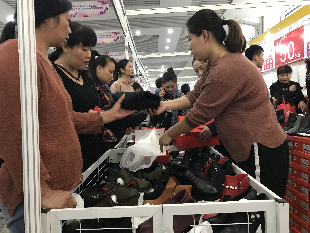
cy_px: 116
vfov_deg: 49.7
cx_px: 155
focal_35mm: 28
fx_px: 251
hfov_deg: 63.4
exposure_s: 1/10
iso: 100
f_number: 1.8
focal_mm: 3.99
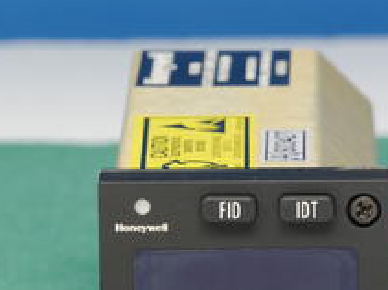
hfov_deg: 3.7
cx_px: 224
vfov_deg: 2.8
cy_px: 239
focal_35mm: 532
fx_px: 5960
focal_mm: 140
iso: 400
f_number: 10
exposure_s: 1/6
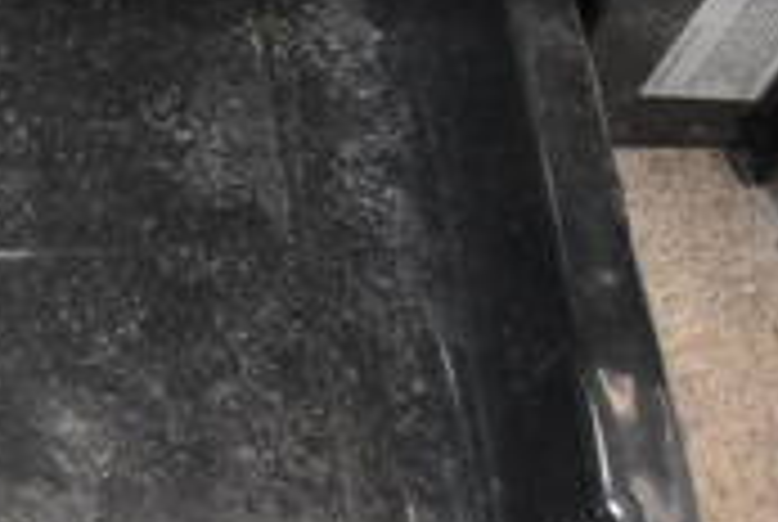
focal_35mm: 95
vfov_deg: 14.4
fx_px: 2057
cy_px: 387
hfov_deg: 18.2
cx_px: -499
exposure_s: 1/125
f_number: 3.5
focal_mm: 18
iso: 4500
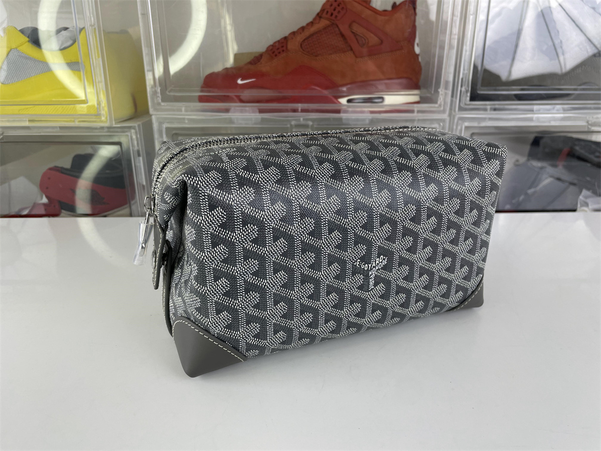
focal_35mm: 26
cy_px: 226
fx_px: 451
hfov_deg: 67.3
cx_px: 300
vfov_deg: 53.1
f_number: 1.6
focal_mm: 4.2
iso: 32
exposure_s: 1/119
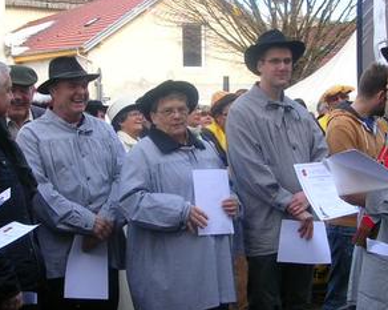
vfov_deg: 20.4
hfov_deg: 25.4
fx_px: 860
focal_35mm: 75
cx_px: 207
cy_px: 142
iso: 50
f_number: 2.8
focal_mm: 5.8
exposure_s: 1/202
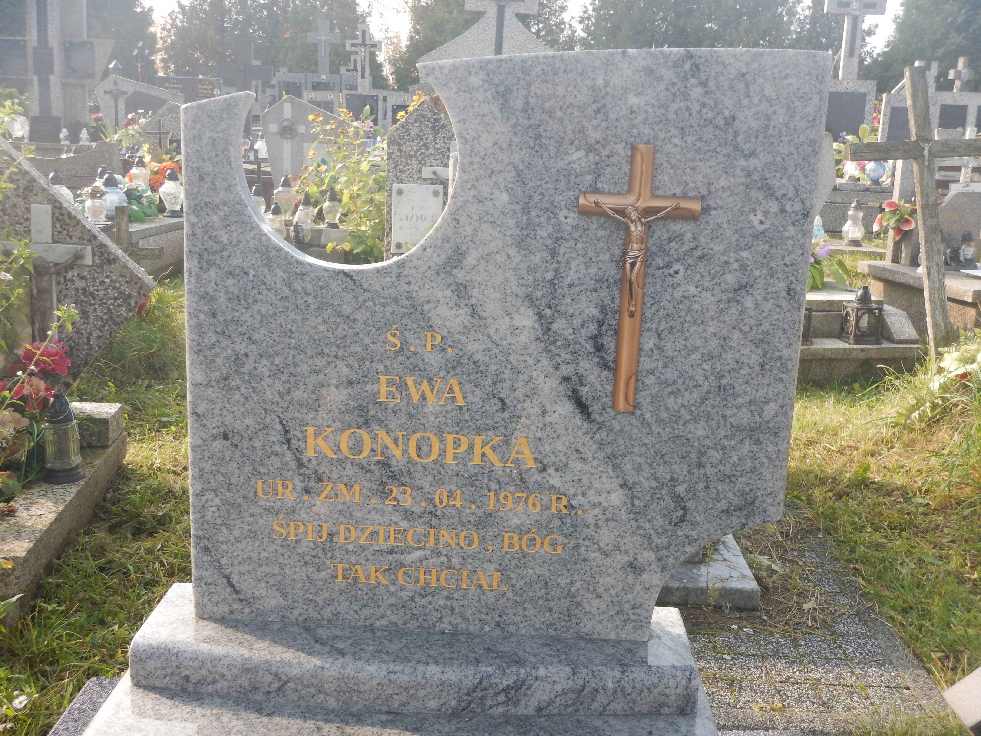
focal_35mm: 37
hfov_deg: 50.1
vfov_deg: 38.7
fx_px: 1049
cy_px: 368
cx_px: 490
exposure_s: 1/160
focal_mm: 6.6
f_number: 4.2
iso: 125
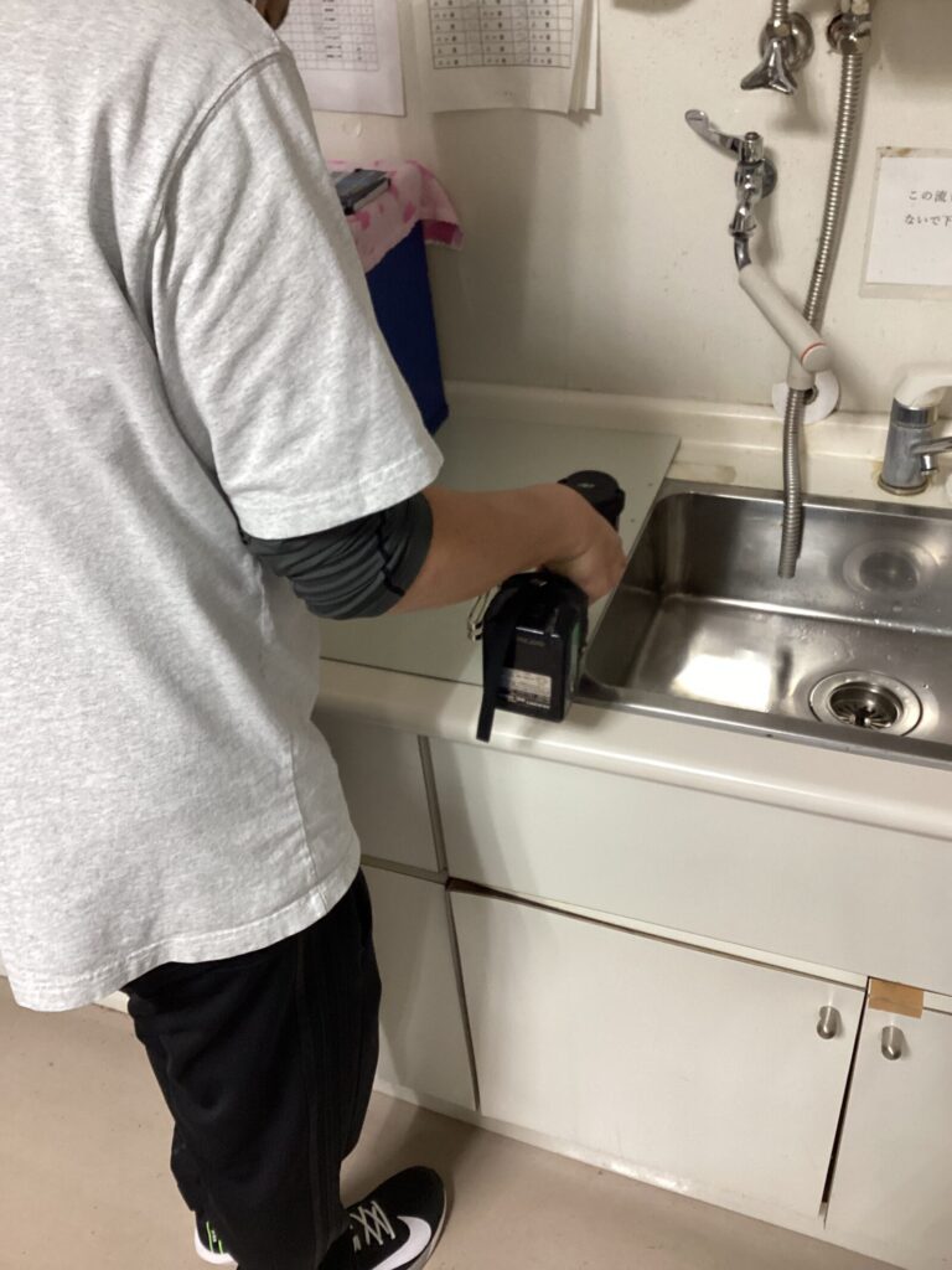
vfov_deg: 58.4
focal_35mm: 31
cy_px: 635
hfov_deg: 45.4
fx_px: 1137
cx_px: 476
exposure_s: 1/60
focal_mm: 3.3
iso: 160
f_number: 2.4
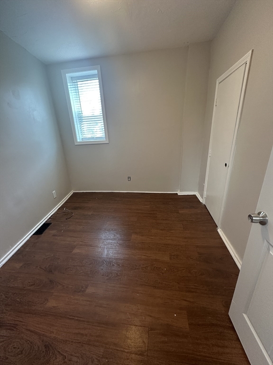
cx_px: 136
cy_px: 182
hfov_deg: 85.7
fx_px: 147
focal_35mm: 14
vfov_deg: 102.1
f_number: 2.2
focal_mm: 2.22
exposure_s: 1/60
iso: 200
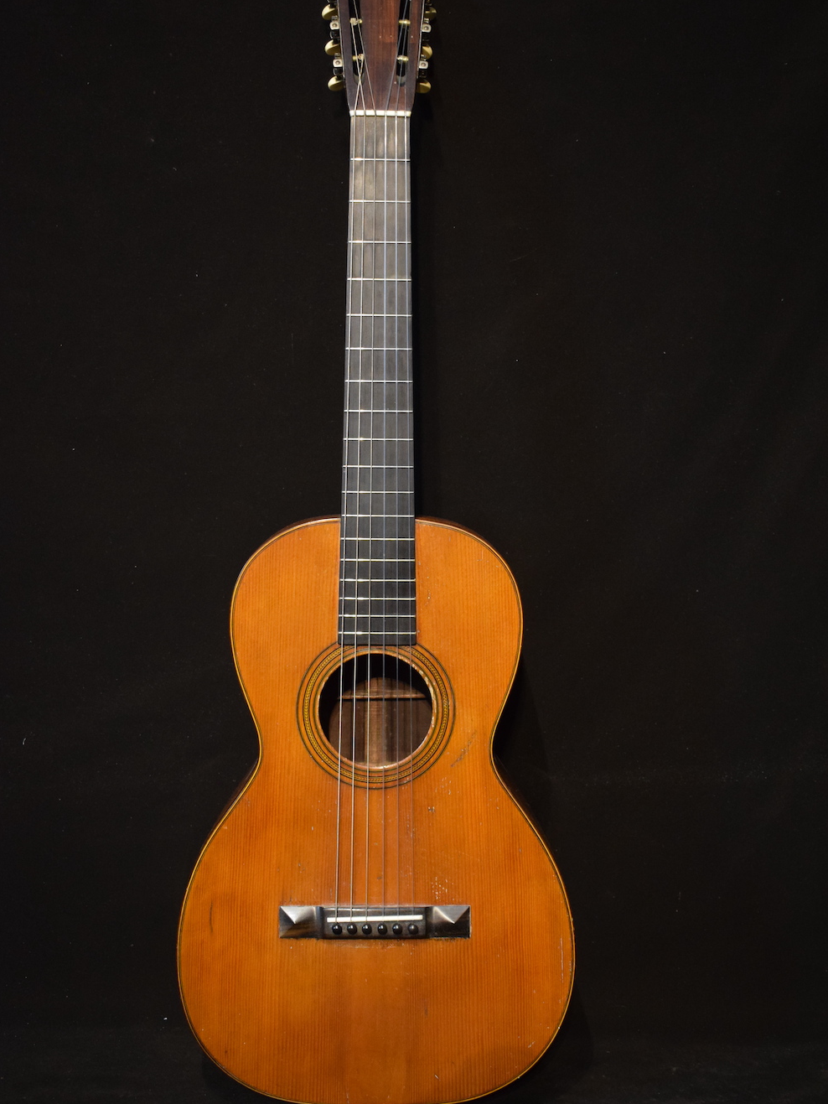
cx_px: 414
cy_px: 516
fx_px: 1467
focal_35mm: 46
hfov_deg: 31.5
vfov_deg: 41.2
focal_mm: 28
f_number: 4.2
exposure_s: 1/30
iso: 2200
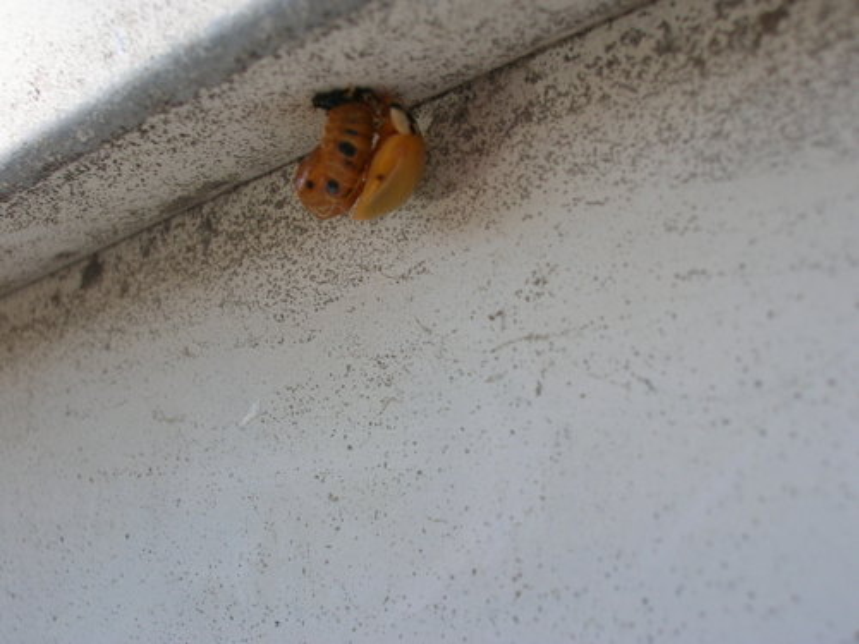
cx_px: 430
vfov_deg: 31.5
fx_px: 1141
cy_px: 322
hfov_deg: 41.2
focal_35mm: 46
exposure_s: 1/41.4
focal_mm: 7.7
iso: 50
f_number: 5.4
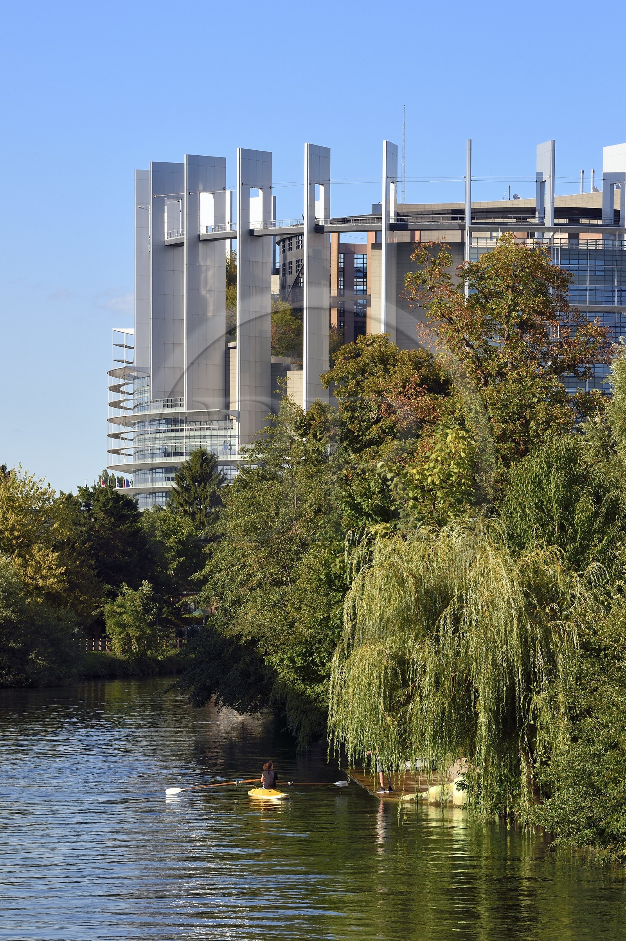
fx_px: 3918
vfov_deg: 13.7
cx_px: 313
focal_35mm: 150
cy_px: 470
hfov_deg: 9.1
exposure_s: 1/250
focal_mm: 150
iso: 200
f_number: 10
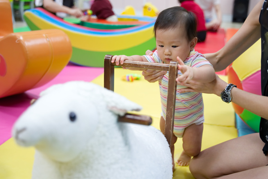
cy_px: 79
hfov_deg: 46.4
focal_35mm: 42
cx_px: 139
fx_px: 313
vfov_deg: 31.9
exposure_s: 1/125
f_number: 2.8
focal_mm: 37
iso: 1000
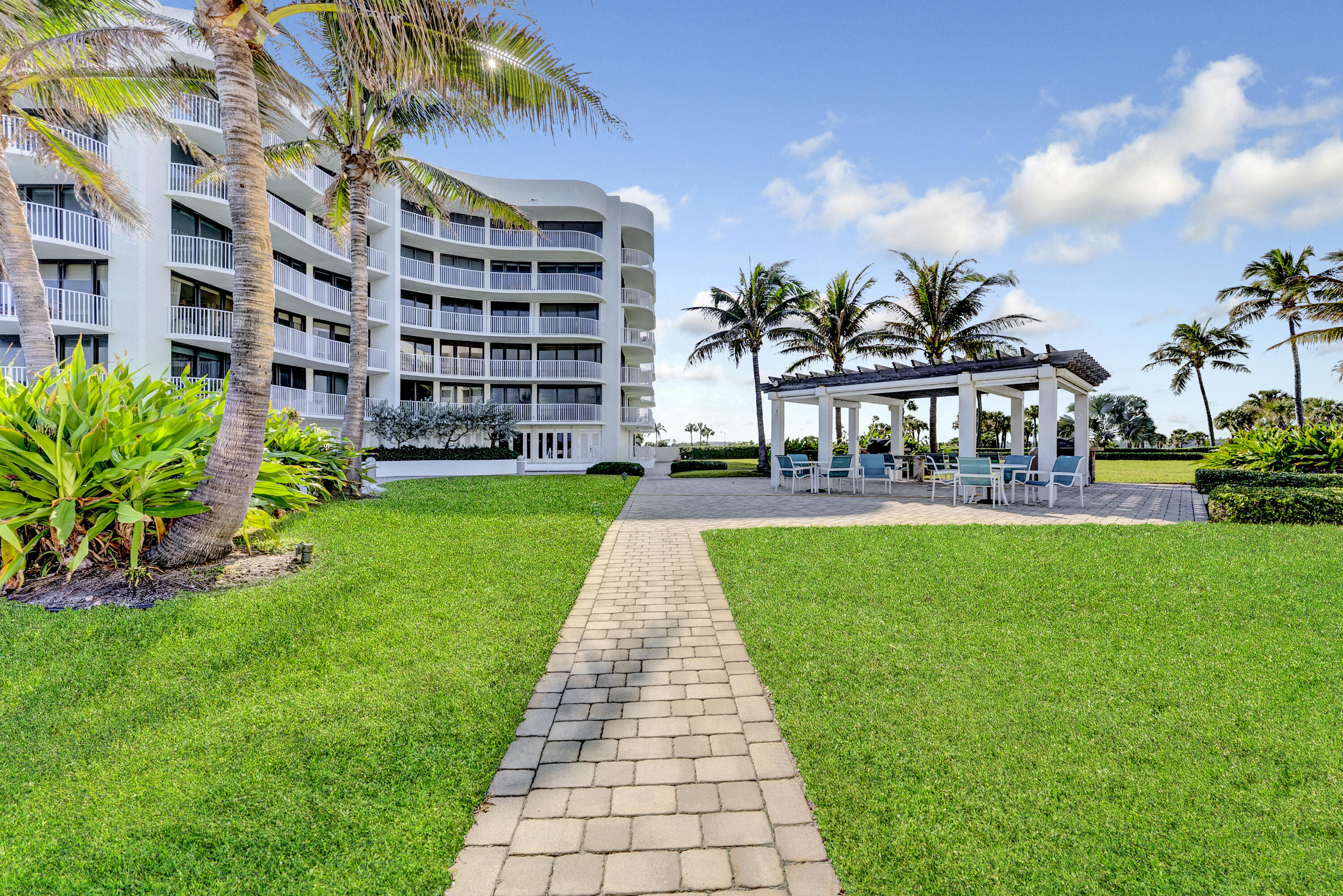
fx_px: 522
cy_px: 448
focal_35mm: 14
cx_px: 672
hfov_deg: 104.2
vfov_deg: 81.3
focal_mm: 14
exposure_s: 1/800
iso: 400
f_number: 9
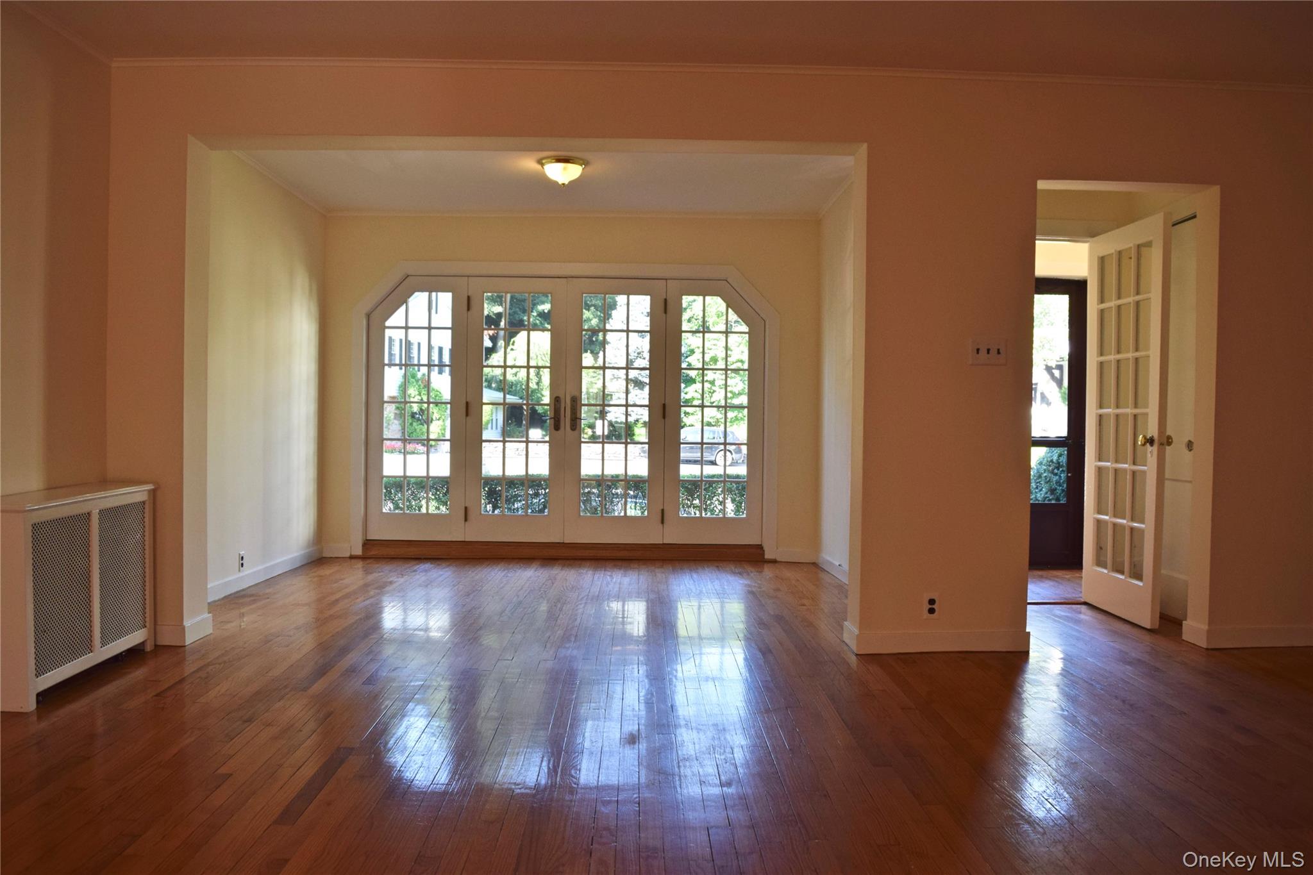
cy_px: 438
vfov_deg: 47.9
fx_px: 985
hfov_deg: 67.4
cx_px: 656
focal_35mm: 27
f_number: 5.6
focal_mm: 18
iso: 400
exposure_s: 1/125
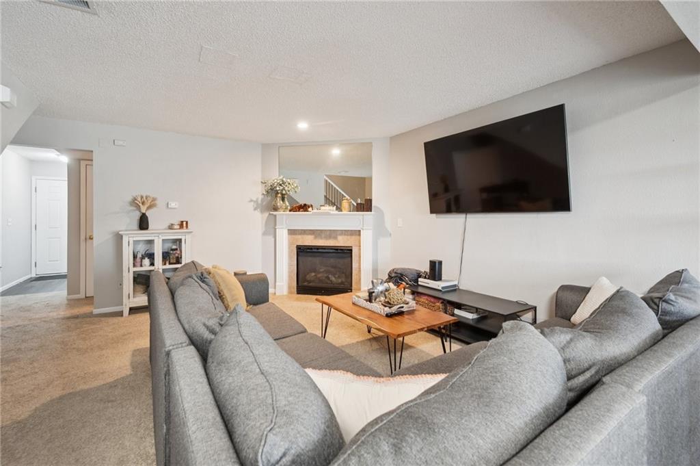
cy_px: 233
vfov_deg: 75.4
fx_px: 301
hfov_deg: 98.6
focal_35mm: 16
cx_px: 350
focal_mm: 15.5
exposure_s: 1/6
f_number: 6.3
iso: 640
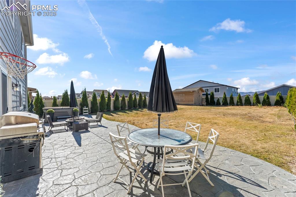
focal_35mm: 14
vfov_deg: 81.2
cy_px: 98
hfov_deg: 104.3
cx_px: 148
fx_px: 115
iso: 500
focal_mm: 14
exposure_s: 1/200
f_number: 10
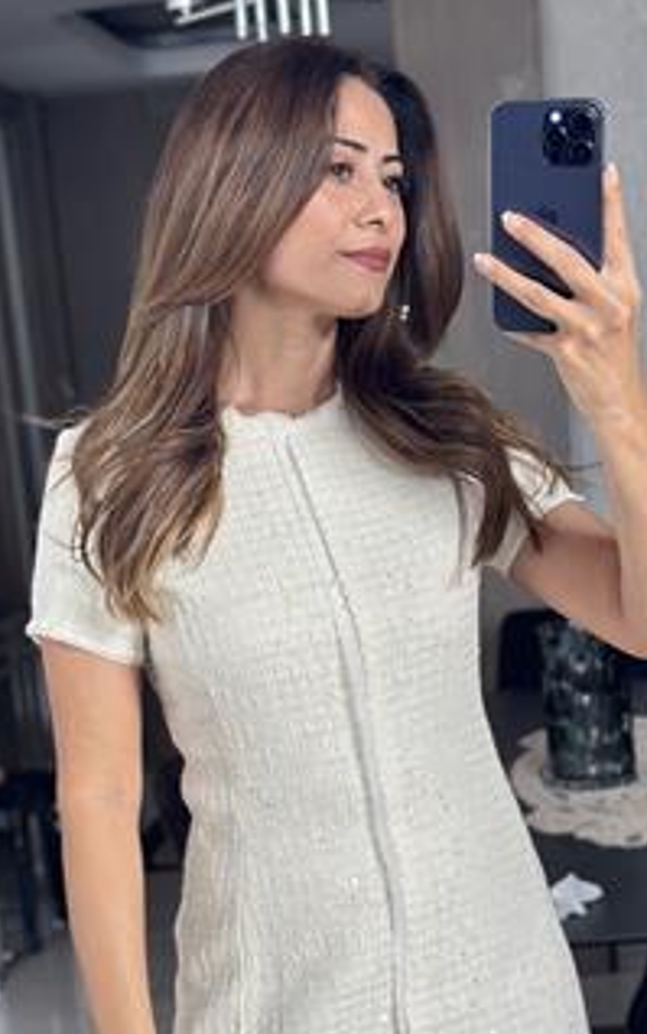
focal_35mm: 81
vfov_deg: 25.3
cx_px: 328
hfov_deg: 16.1
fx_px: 2283
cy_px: 712
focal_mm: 6.86
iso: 100
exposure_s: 1/120
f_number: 1.78
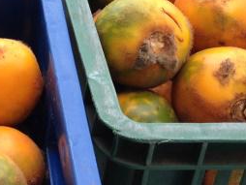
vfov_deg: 11.1
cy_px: 53
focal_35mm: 133
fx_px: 946
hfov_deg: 14.0
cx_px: -105
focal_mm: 4.12
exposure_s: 1/437
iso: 50
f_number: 2.4
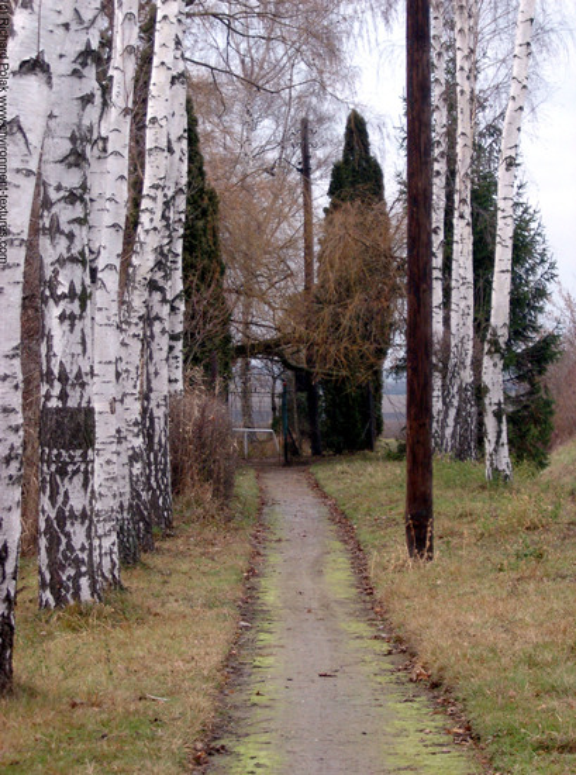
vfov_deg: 17.6
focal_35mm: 112
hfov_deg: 13.2
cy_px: 388
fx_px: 2498
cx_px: 288
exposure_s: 1/125
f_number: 4.8
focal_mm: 22.8
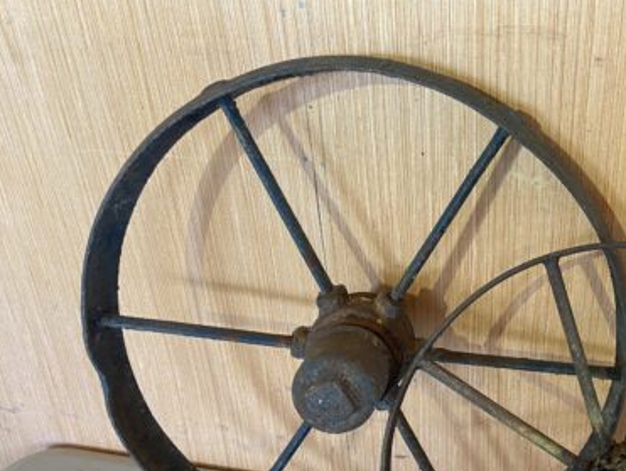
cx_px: 501
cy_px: 361
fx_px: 760
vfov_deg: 33.6
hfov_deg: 42.7
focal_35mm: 42
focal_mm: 4.25
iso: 100
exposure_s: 1/50
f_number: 1.8
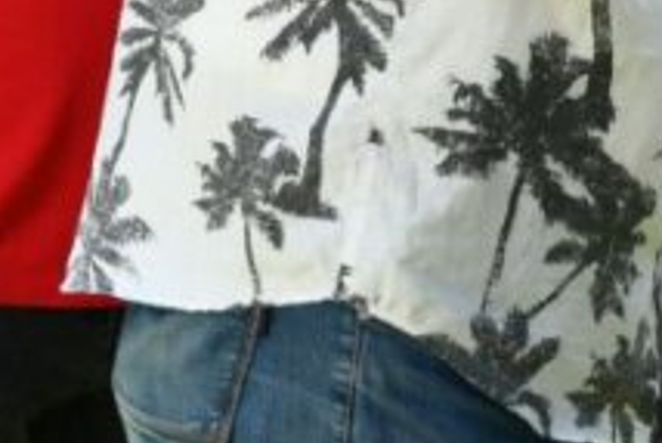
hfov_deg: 6.3
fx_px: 5631
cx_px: -1185
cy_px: -248
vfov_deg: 4.5
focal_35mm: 306
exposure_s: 1/250
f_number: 5.6
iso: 200
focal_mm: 35
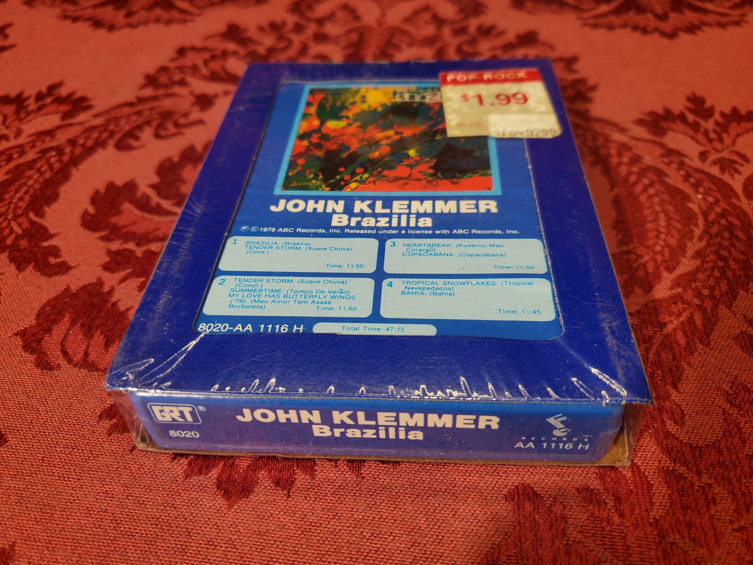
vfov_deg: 53.1
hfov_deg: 67.3
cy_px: 282
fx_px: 566
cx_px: 376
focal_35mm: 26
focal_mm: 4.3
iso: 50
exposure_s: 1/128
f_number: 1.5
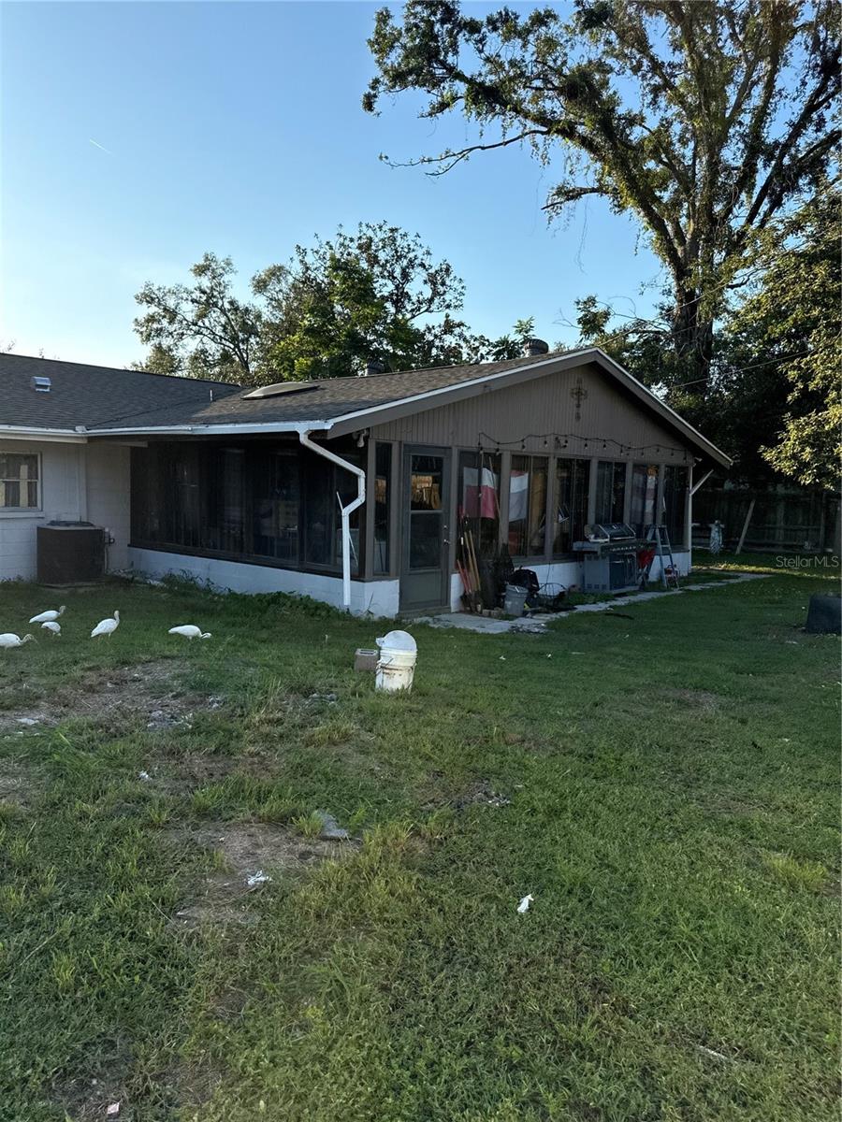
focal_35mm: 24
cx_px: 421
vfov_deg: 71.6
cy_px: 561
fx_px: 778
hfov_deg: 56.8
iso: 125
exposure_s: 1/3425
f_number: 1.78
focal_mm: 6.76
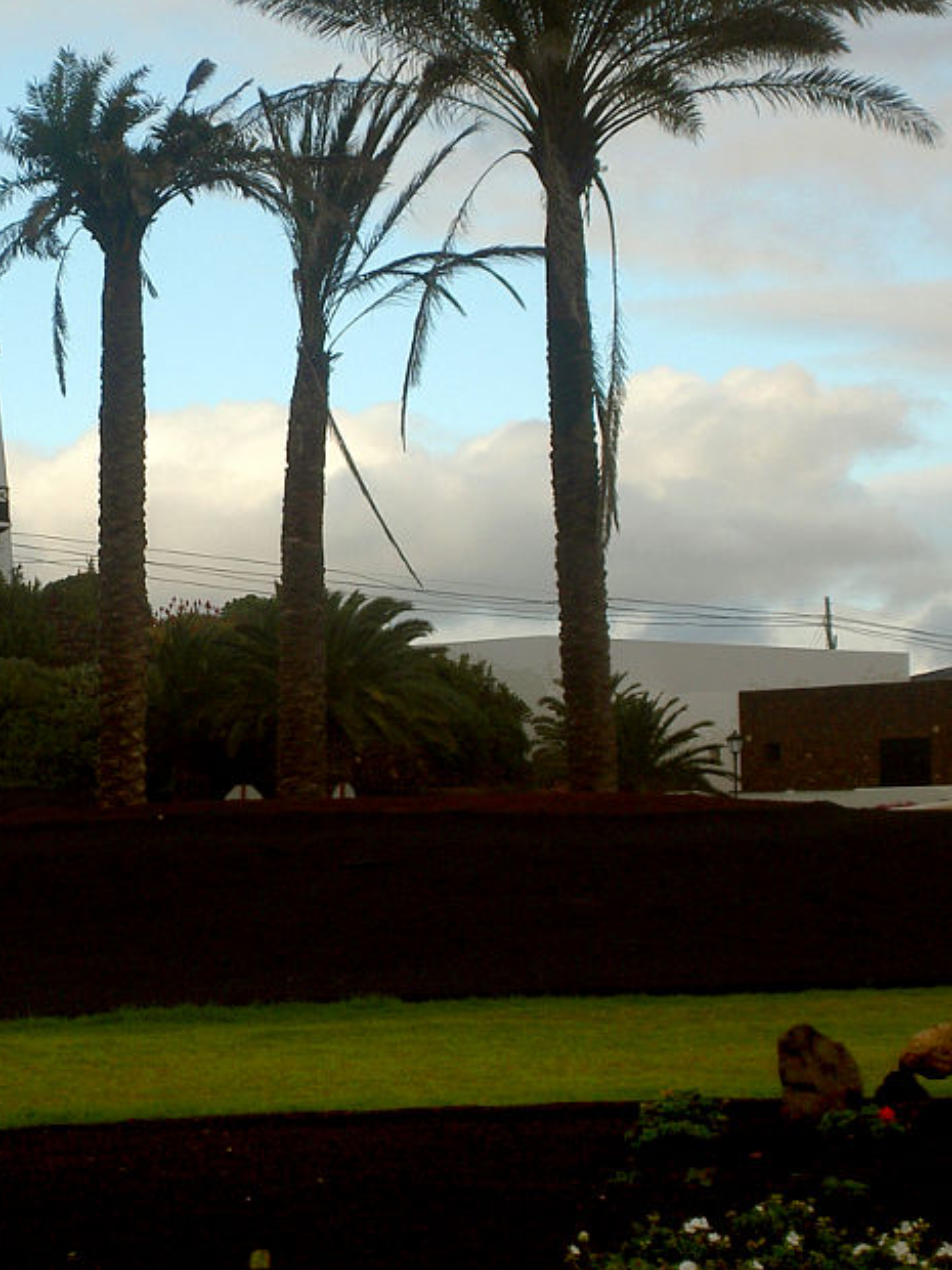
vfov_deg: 13.3
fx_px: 5427
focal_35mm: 148
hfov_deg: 10.0
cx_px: 267
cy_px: 483
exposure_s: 1/320
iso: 50
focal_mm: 16.8
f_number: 4.9
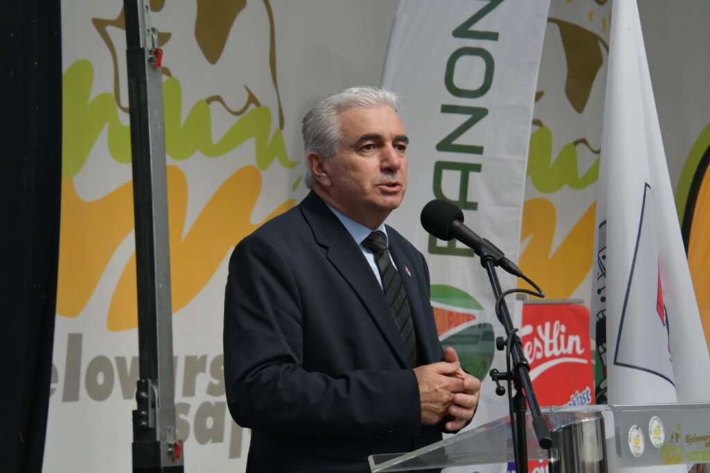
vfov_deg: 10.6
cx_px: 355
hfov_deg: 15.9
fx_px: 2544
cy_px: 236
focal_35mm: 129
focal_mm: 86
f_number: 10
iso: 3200
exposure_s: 1/400
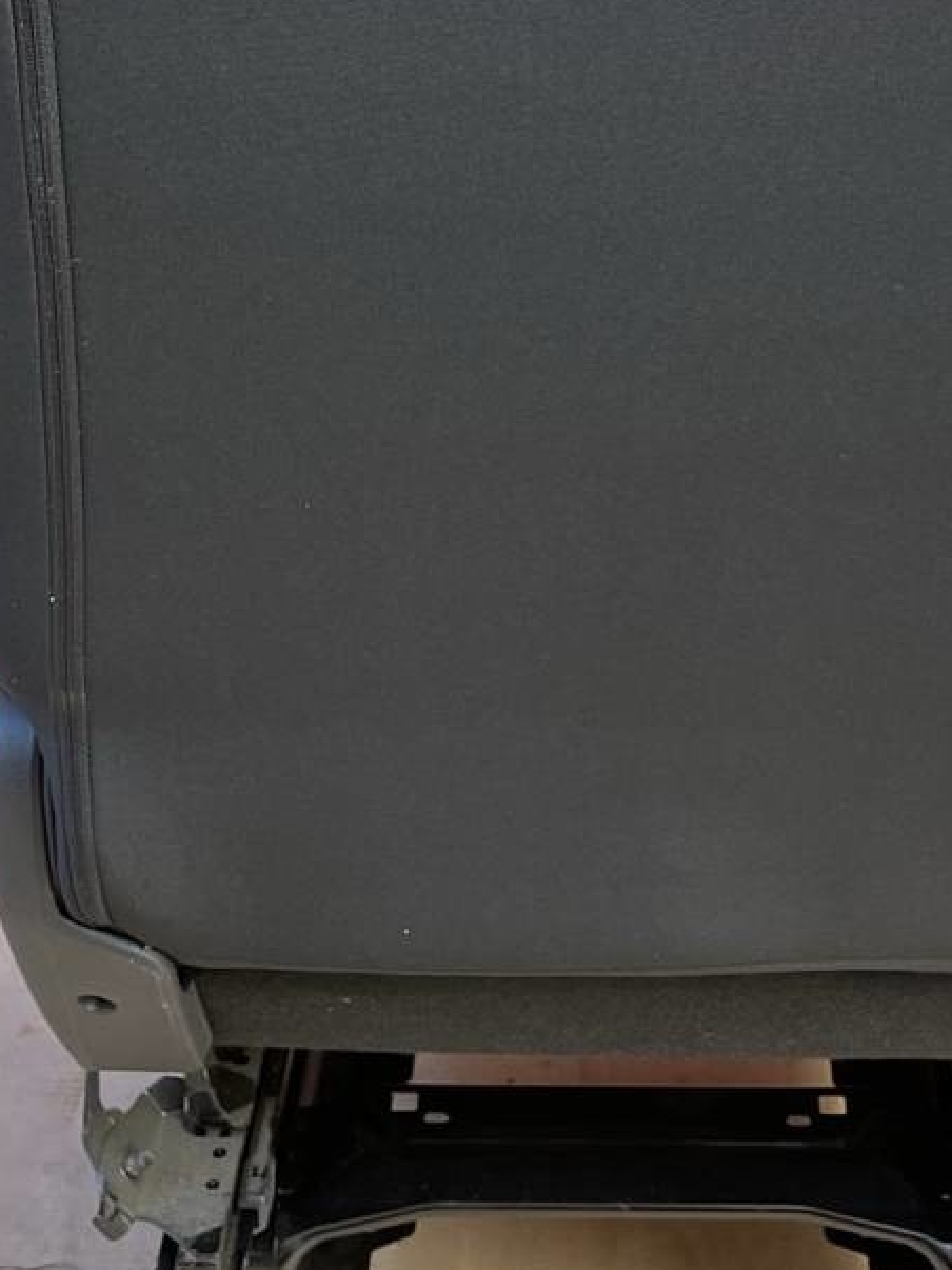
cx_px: 600
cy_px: 53
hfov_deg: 21.3
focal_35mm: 69
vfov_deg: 26.9
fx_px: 2531
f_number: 1.6
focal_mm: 4.2
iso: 125
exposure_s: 1/121
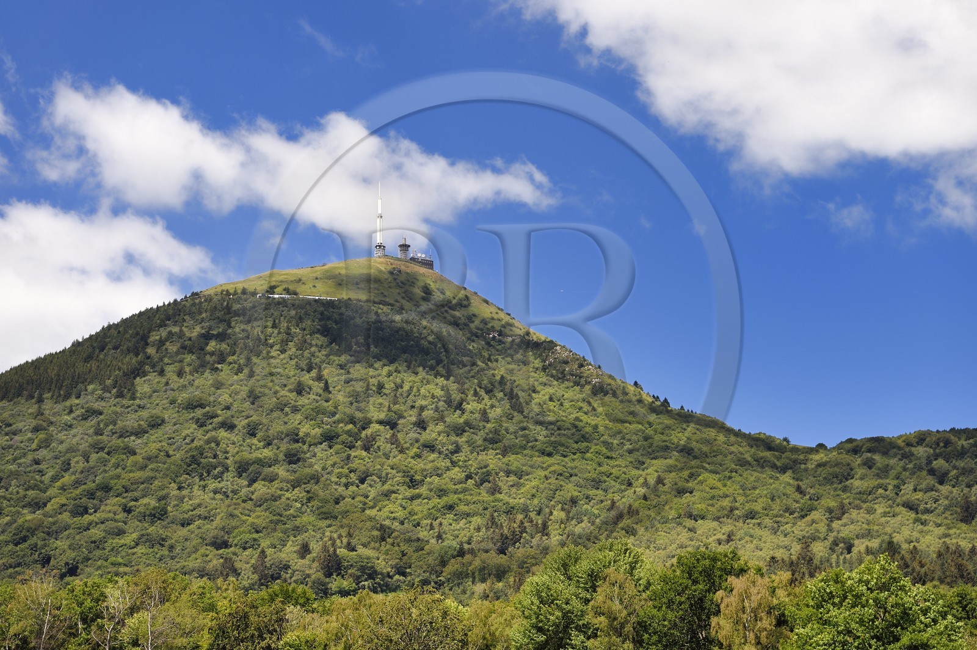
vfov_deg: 19.4
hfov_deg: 28.9
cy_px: 325
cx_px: 488
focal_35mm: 70
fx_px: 1898
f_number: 7.1
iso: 200
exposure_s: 1/640
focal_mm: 70
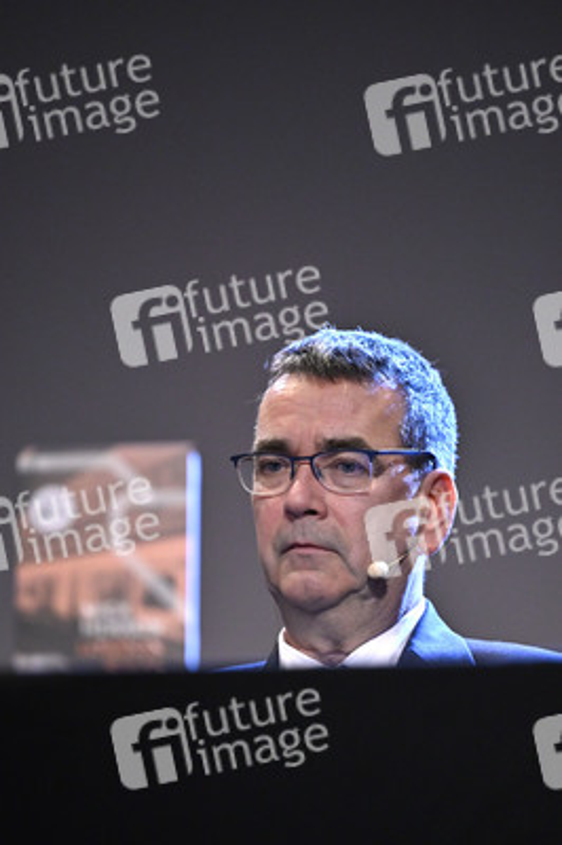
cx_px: 281
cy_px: 422
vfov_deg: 10.3
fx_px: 4691
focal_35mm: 200
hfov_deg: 6.9
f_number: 2.8
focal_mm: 200
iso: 2500
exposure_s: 1/320
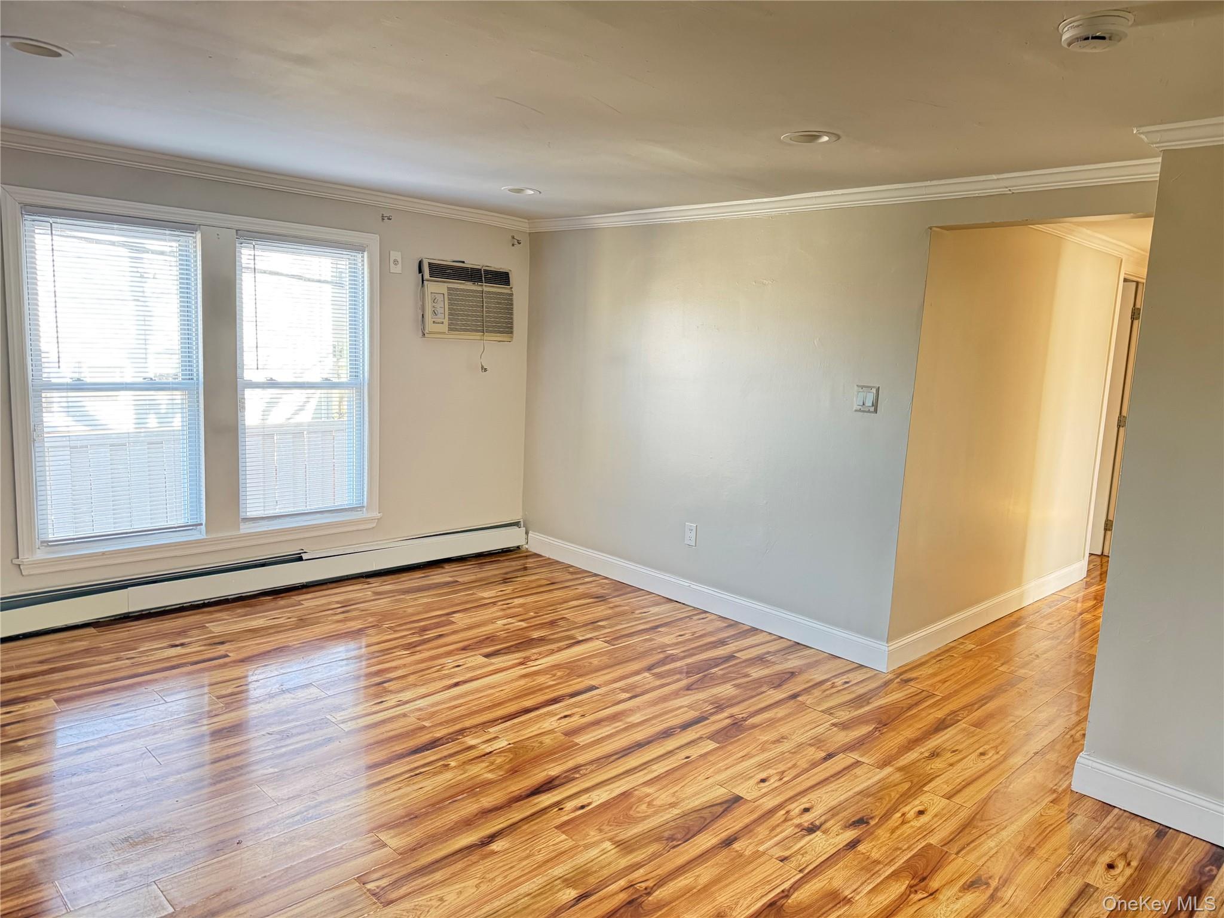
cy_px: 459
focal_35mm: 24
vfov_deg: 56.8
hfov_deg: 71.6
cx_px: 612
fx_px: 849
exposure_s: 1/60
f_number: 1.78
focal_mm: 6.76
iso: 500
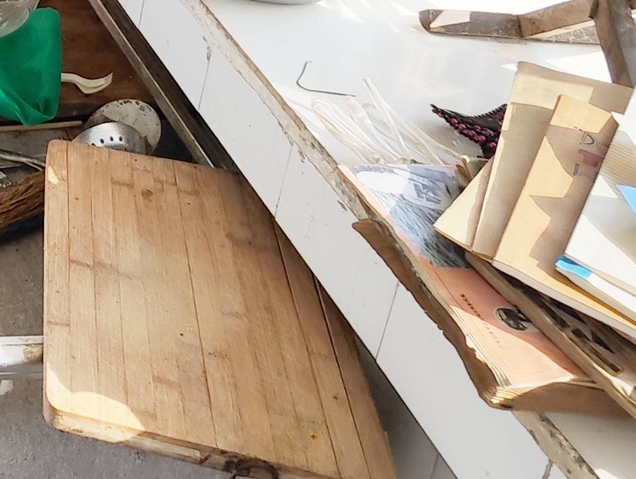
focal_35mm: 59
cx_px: -249
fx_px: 1086
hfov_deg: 26.3
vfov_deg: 20.9
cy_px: -252
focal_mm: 2.16
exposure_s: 1/221
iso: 50
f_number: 2.2
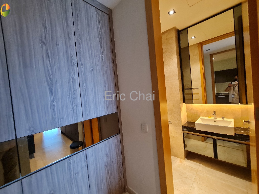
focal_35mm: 13
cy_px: 97
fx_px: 97
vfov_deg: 89.9
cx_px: 130
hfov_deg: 106.2
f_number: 2.2
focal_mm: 2.2
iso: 400
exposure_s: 1/50
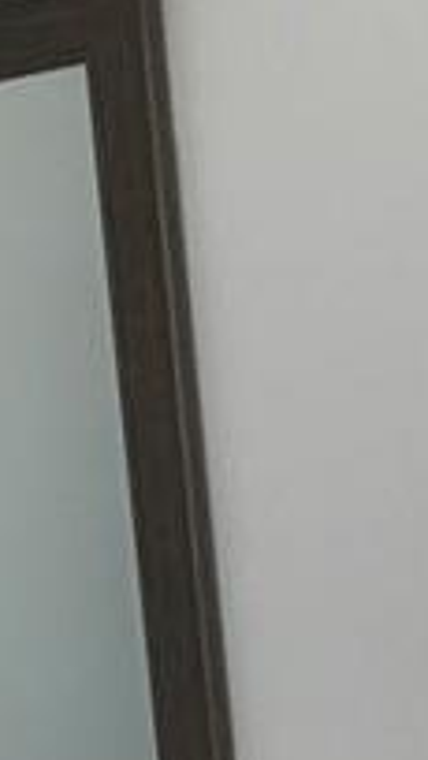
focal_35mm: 115
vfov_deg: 18.0
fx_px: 2316
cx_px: 26
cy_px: 816
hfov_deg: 10.5
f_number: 1.8
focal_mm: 3.99
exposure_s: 1/20
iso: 40
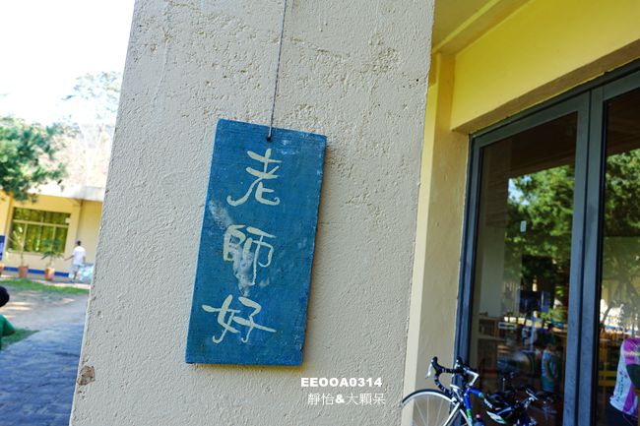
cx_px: 320
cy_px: 213
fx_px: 498
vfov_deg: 46.4
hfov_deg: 65.5
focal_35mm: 28
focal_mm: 10.24
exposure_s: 1/80
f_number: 3.5
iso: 125
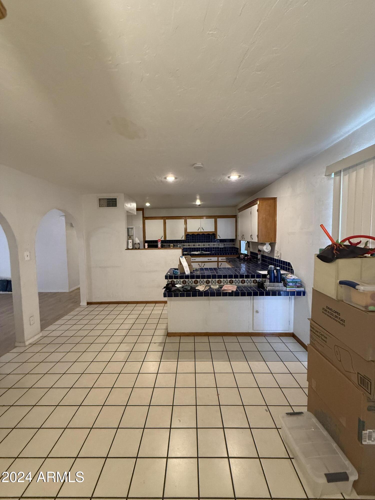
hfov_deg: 85.7
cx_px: 188
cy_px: 250
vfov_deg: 102.1
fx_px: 202
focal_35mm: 14
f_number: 2.2
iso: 500
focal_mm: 2.22
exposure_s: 1/120
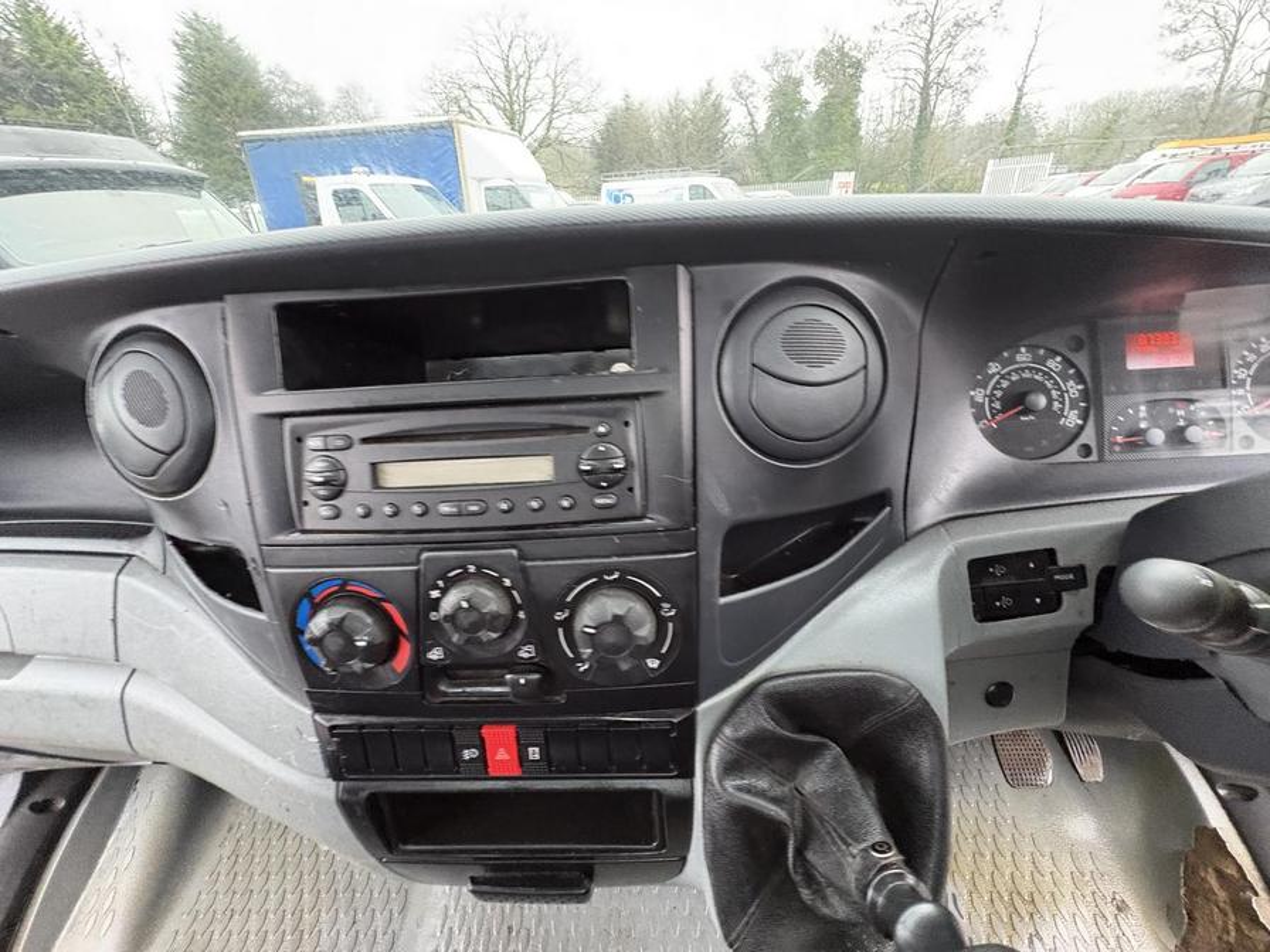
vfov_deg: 85.7
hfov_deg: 102.1
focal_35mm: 14
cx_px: 635
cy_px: 476
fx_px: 514
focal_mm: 2.22
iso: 640
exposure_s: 1/60
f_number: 2.2
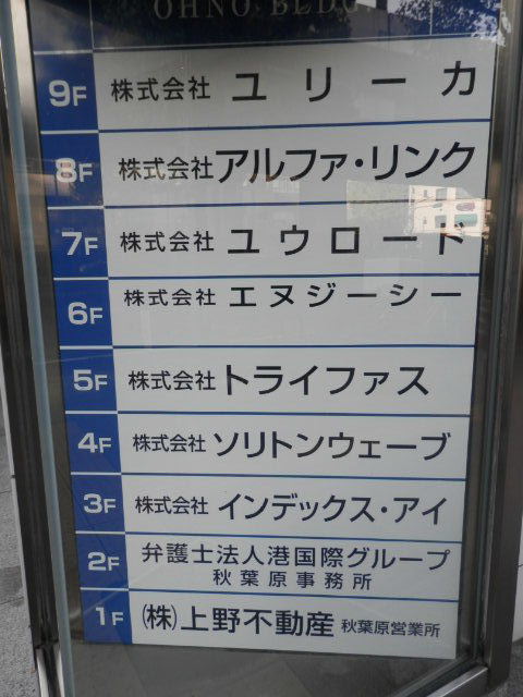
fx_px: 504
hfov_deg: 54.9
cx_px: 262
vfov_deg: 69.4
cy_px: 348
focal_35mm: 25
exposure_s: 1/160
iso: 80
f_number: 3
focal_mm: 4.5
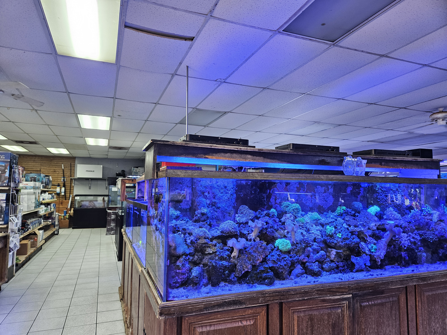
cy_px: 168
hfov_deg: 73.9
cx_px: 224
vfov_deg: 58.9
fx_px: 297
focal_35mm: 23
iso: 320
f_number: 1.8
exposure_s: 1/120
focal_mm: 5.4
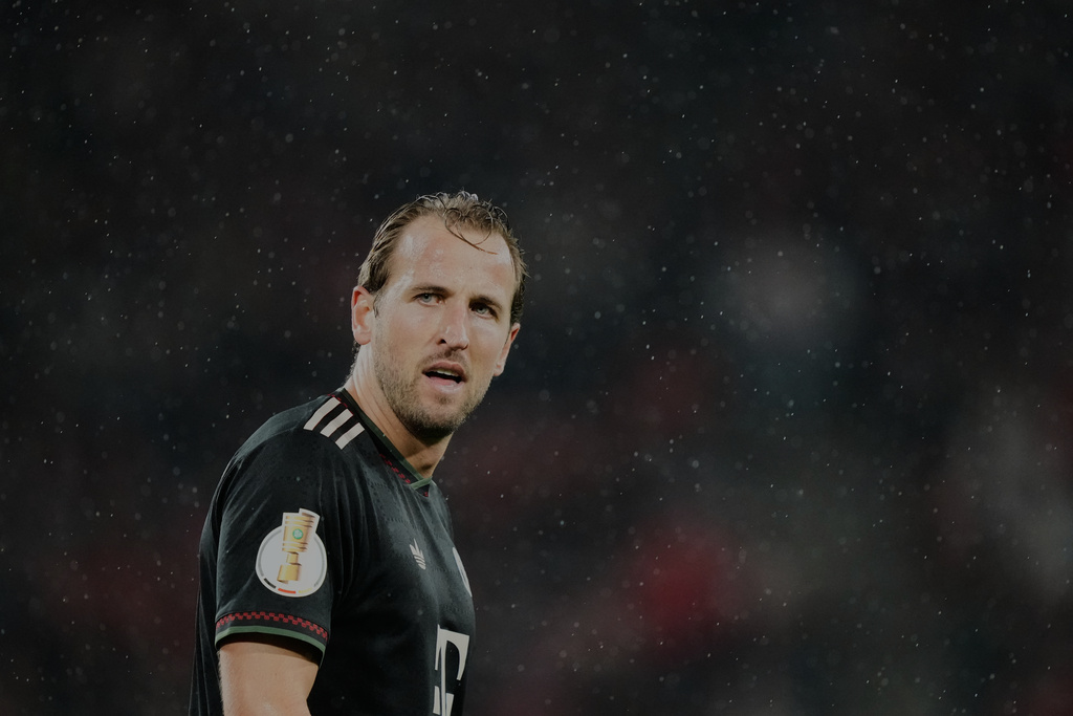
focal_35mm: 600
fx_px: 17885
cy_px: 358
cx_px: 536
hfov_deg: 3.4
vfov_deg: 2.3
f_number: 2.8
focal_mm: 400
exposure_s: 1/2000
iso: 6400
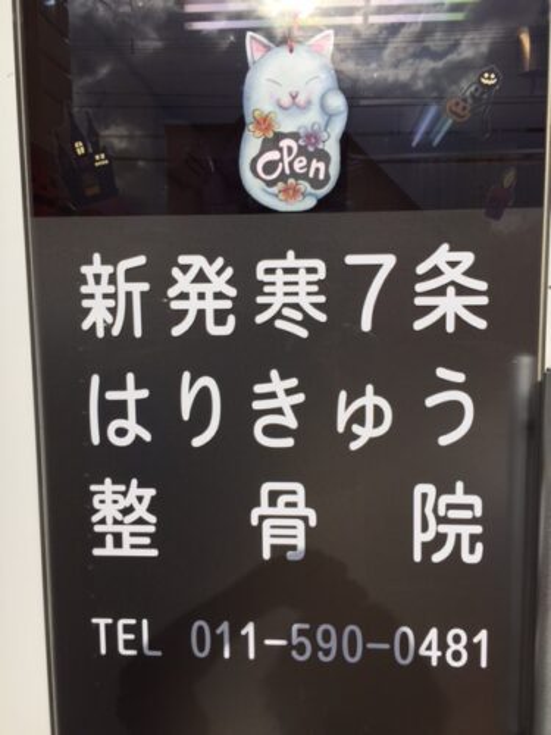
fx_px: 615
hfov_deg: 48.2
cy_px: 368
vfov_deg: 61.7
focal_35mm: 29
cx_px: 276
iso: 32
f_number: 2.2
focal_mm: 4.15
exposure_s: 1/3968
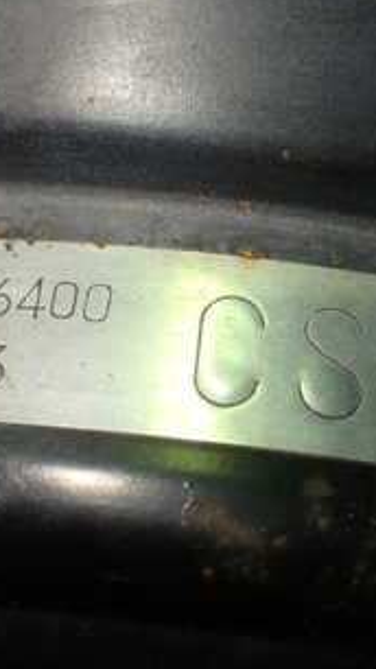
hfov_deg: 18.8
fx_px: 1135
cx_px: 208
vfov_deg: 32.8
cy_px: 324
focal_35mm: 64
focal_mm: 5.4
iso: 160
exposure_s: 1/125
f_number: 2.3
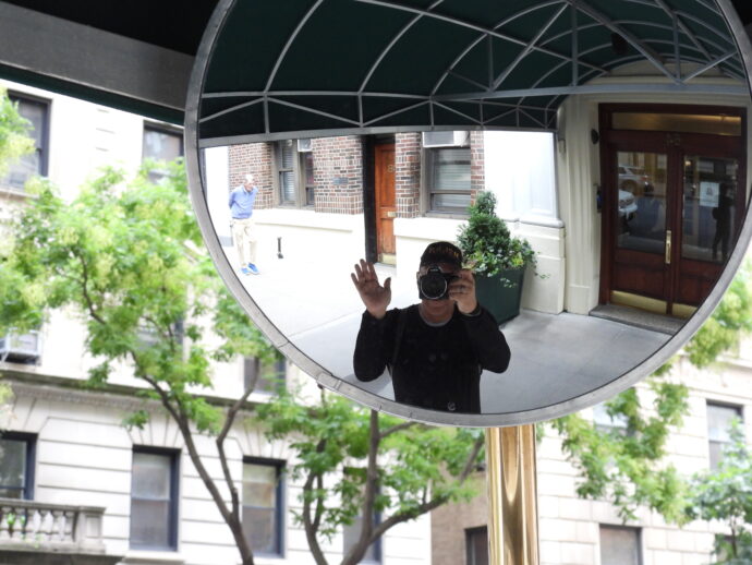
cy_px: 282
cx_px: 376
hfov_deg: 26.0
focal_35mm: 75
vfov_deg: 19.7
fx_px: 1630
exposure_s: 1/50
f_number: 3.5
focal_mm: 13.4
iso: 400
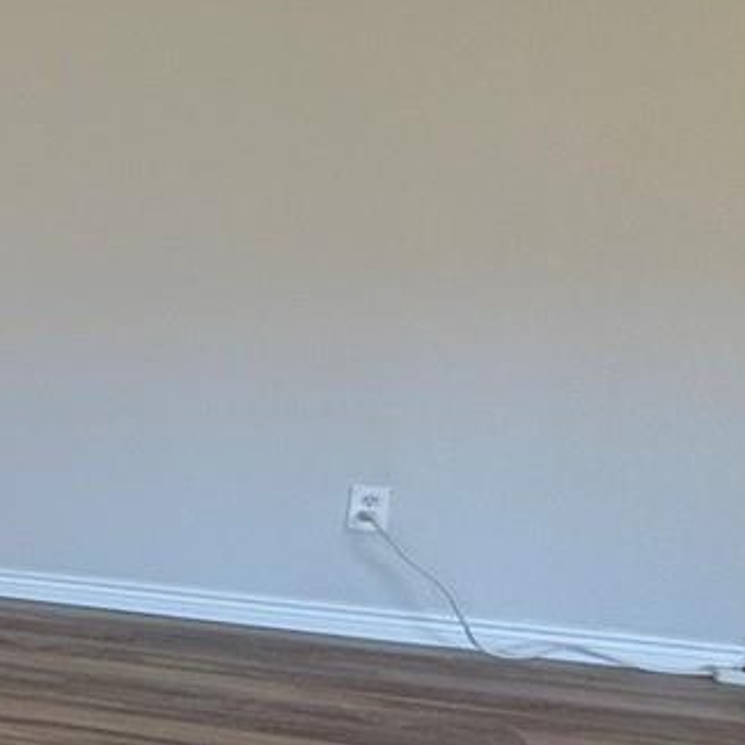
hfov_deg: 15.7
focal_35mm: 61
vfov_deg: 28.1
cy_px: 399
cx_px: -993
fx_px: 1485
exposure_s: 1/120
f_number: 2.2
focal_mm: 2.22
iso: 160
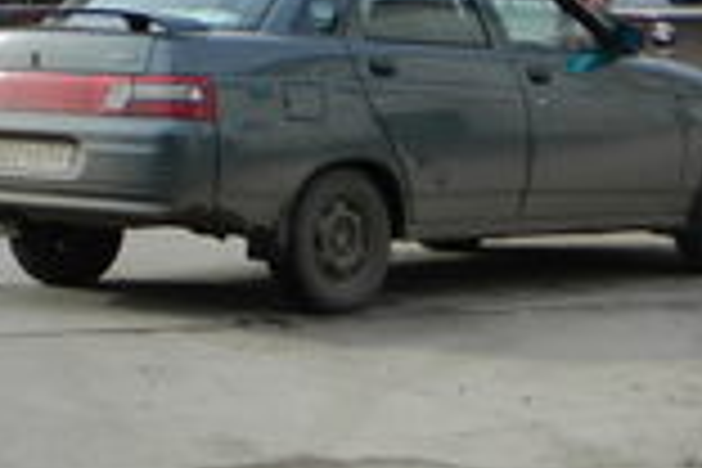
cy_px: -326
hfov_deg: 12.3
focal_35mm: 157
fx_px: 3061
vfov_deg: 8.5
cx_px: -443
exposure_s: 1/400
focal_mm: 7.3
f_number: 3.5
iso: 80
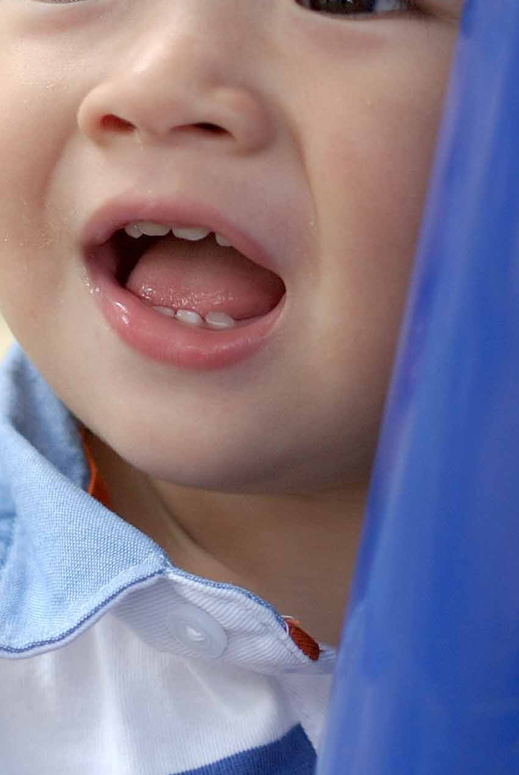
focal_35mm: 161
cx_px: 313
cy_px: 394
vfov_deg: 12.8
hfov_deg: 8.6
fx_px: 3460
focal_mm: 35
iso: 200
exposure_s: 1/200
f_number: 2.8
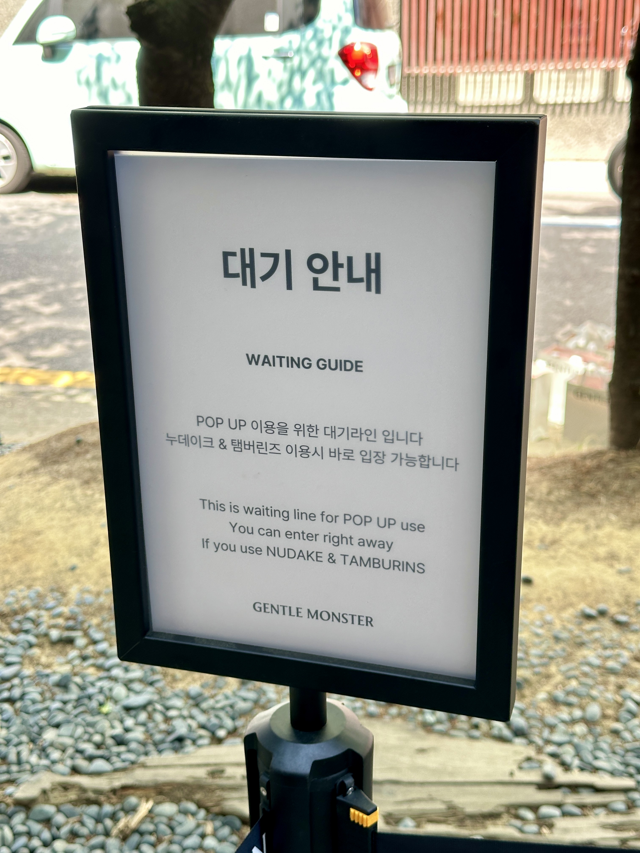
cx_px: 320
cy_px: 426
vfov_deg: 39.7
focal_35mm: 48
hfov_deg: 30.3
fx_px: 1183
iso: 64
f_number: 1.78
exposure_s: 1/171
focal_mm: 6.86
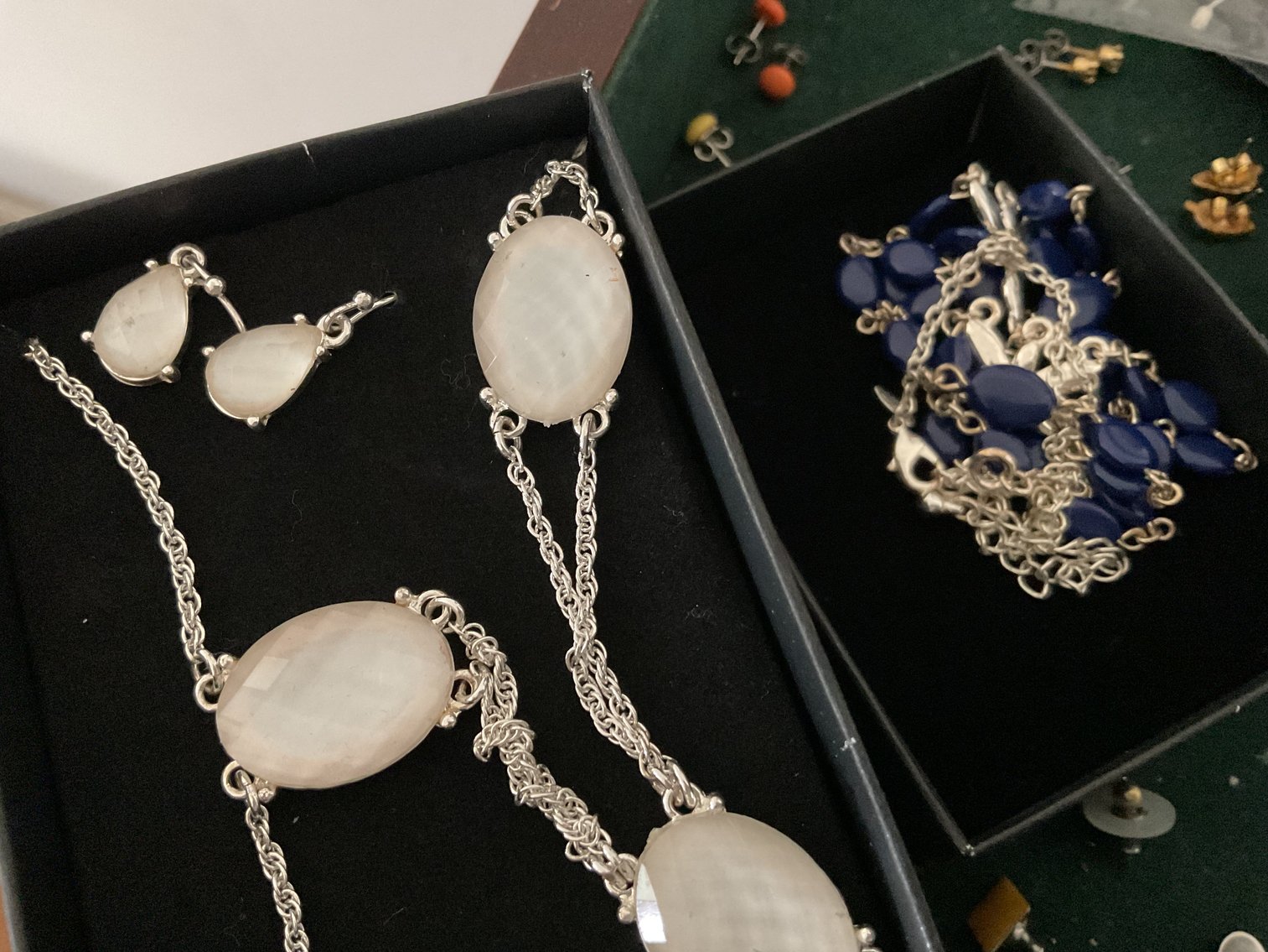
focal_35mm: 29
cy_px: 476
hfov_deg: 61.7
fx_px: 1062
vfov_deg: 48.2
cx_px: 634
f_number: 1.8
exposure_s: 1/24
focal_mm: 3
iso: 500
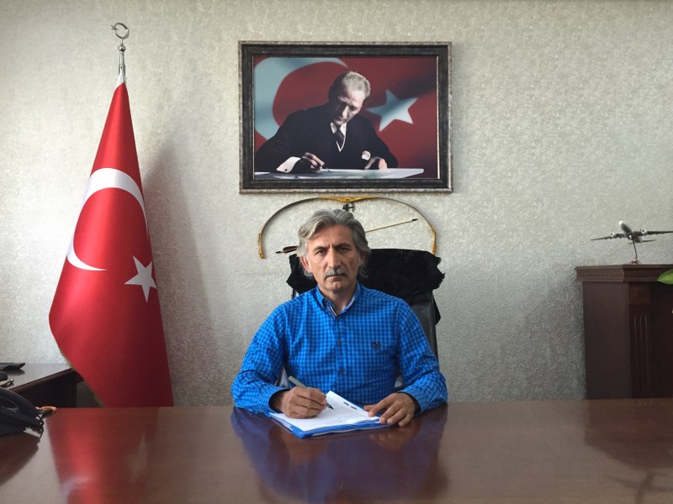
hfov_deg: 61.7
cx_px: 336
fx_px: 564
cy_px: 252
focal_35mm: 29
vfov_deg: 48.2
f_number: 2.2
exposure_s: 1/30
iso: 125
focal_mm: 4.15
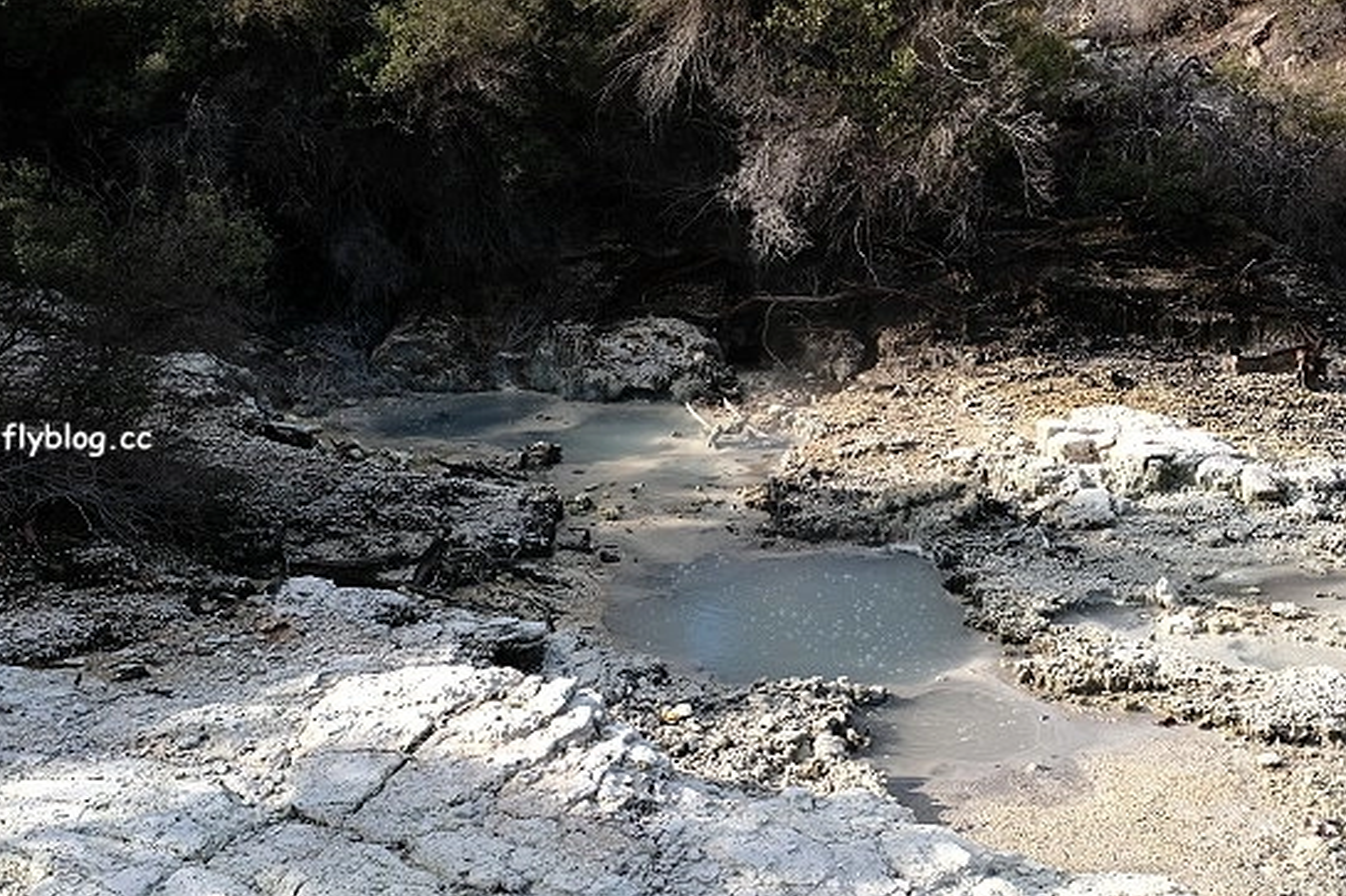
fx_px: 1757
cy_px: 470
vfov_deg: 28.6
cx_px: 798
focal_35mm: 47
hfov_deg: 41.8
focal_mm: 21.4
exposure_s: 1/850
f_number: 5.6
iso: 400
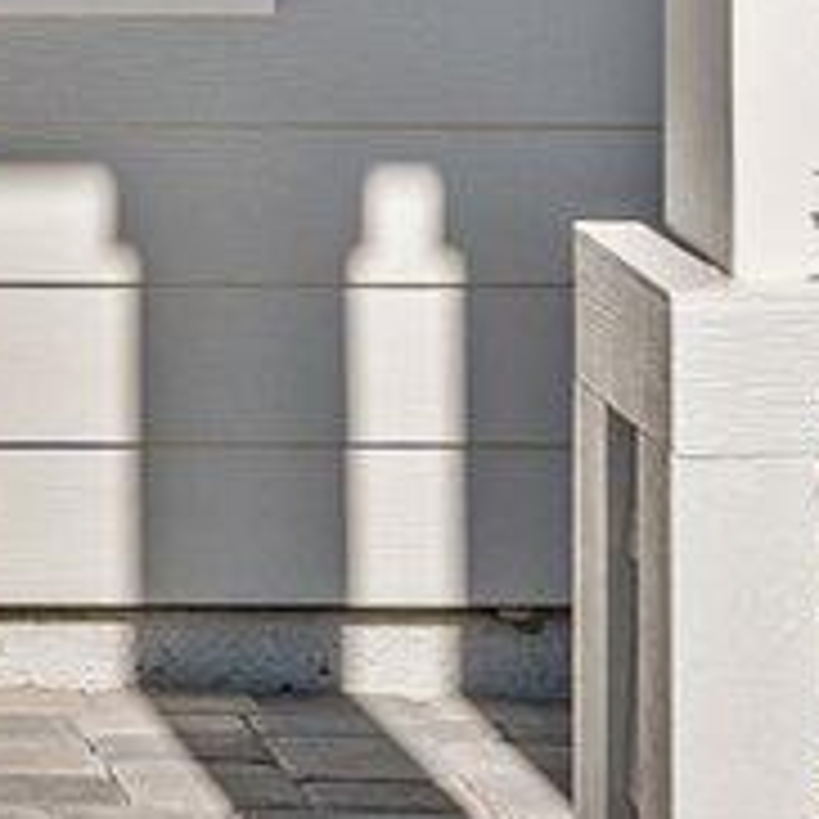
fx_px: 7923
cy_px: -695
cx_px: -711
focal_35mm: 296
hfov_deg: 5.8
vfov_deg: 5.8
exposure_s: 1/125
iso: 100
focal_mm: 21.1
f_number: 9
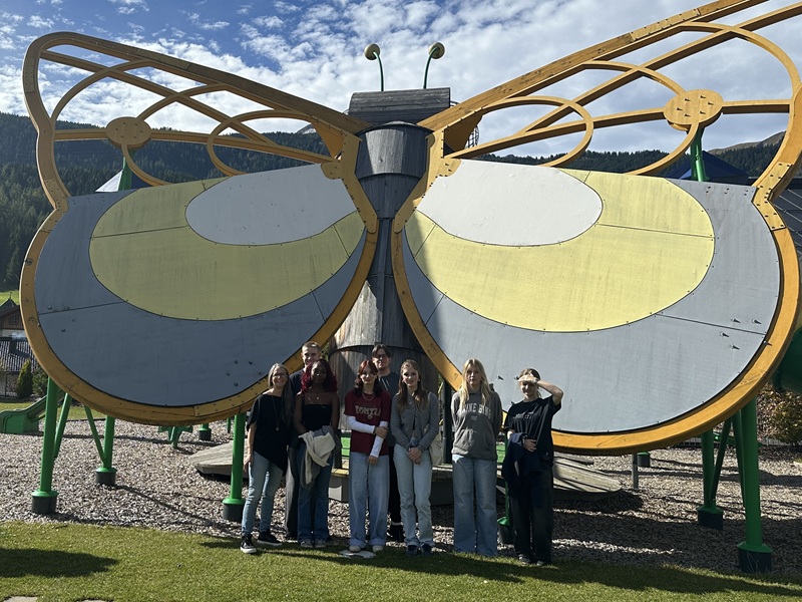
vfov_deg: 56.8
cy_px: 301
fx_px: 556
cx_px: 401
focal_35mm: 24
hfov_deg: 71.6
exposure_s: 1/6623
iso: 80
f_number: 1.78
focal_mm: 6.86
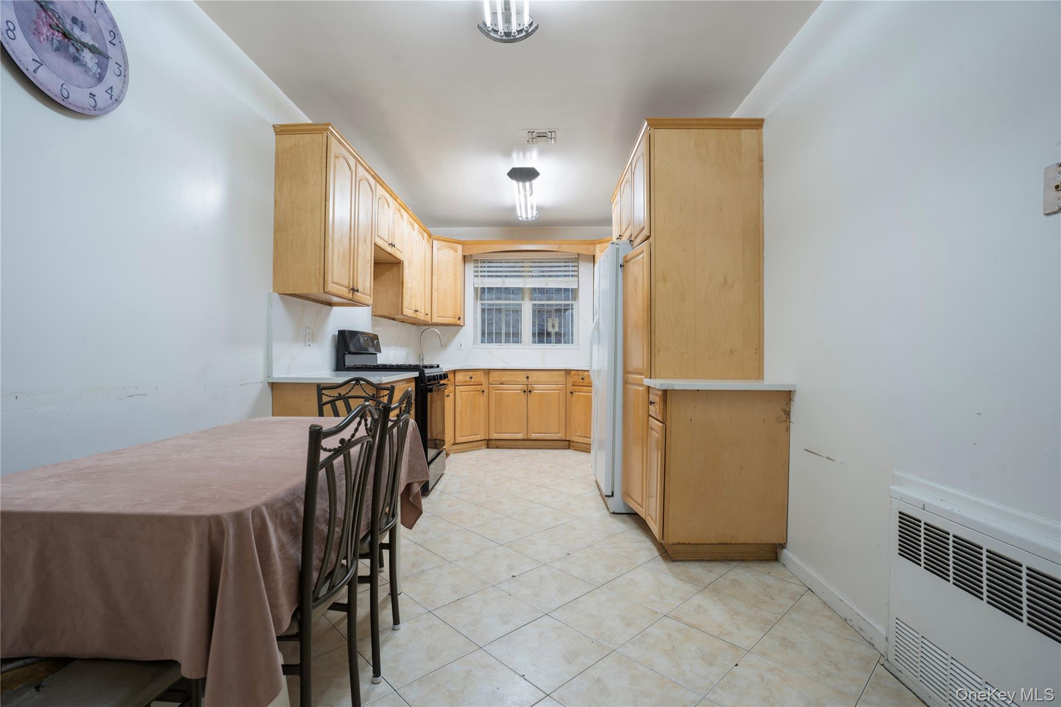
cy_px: 354
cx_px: 530
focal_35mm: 16
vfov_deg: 73.7
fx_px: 471
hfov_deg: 96.7
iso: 100
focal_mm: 16
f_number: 8
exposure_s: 1
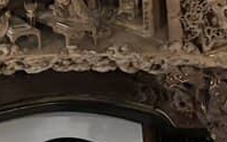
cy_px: -355
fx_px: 1034
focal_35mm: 167
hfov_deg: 12.5
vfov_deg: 6.7
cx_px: 42
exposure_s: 1/25
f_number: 1.6
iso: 640
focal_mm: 5.96
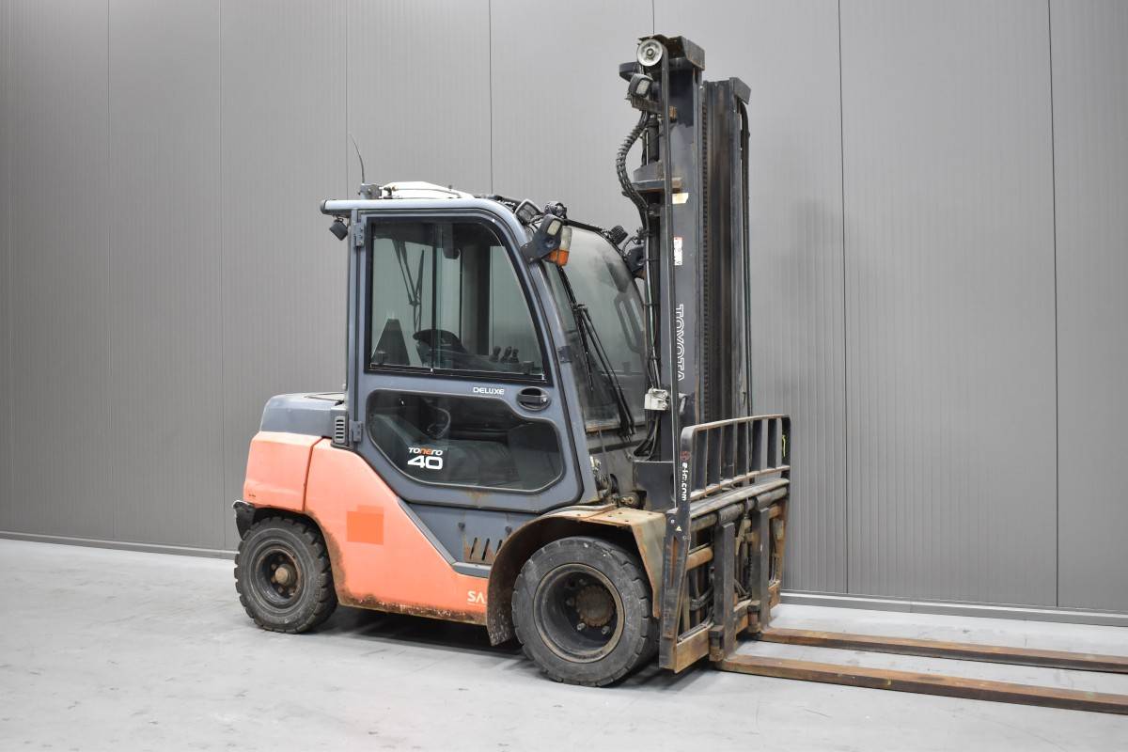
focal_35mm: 34
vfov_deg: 38.4
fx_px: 1081
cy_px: 376
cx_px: 564
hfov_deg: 55.1
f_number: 4.5
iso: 1250
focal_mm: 23
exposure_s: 1/40
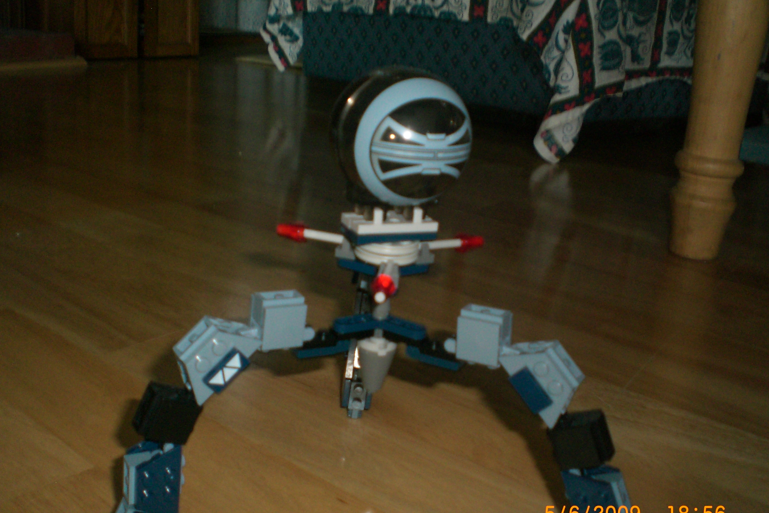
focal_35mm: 40
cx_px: 384
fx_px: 854
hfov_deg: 48.5
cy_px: 281
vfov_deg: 33.4
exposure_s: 1/30
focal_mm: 6.3
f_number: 3.1
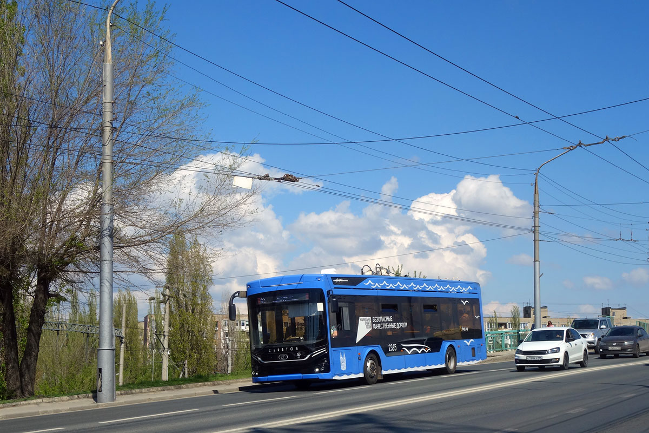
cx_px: 324
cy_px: 216
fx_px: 793
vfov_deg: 30.5
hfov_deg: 44.5
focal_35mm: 44
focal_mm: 16.39
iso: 125
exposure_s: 1/500
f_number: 8
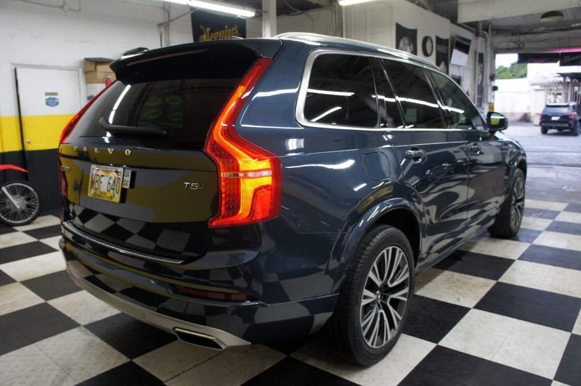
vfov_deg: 47.9
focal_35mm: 27
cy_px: 193
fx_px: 435
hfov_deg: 67.4
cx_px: 290
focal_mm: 18
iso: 250
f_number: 3.5
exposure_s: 1/30
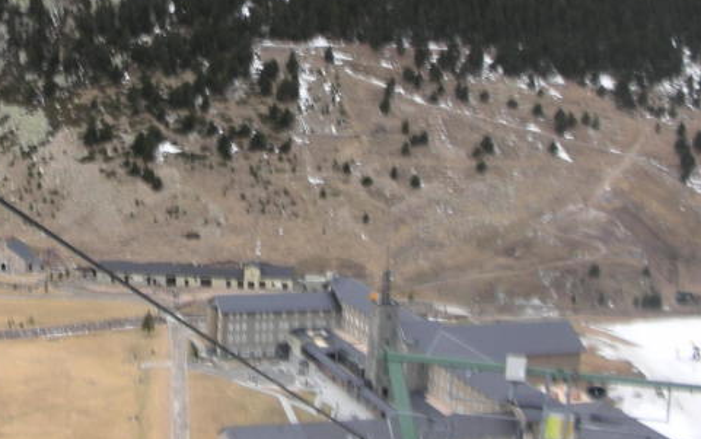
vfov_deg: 16.2
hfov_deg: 25.4
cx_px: 74
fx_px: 1510
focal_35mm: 79
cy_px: 1
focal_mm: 5.8
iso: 50
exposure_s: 1/62.3
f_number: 3
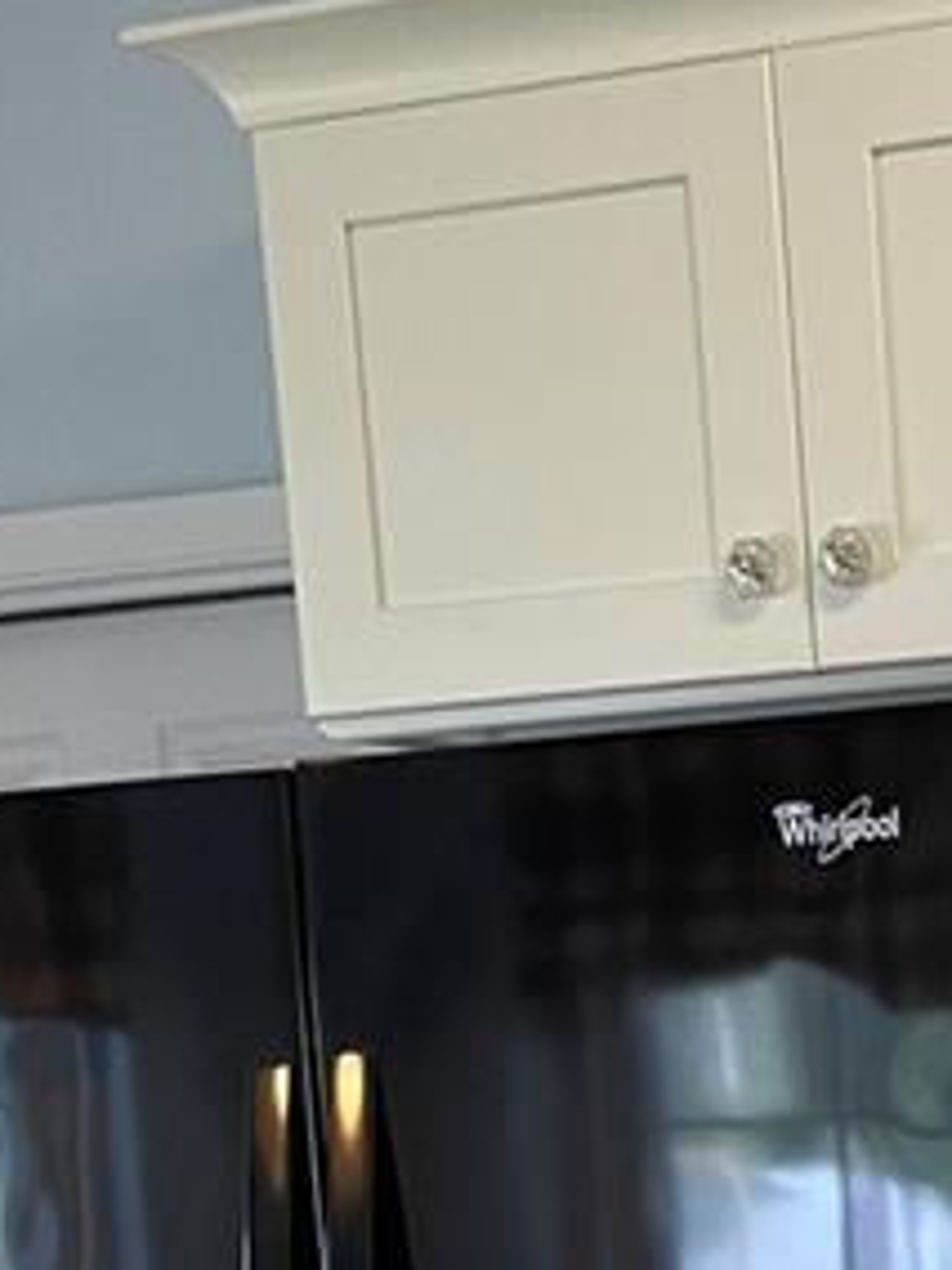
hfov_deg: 12.6
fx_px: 4034
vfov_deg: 16.4
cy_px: 1856
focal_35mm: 110
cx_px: 1551
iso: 125
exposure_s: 1/60
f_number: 1.6
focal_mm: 5.1
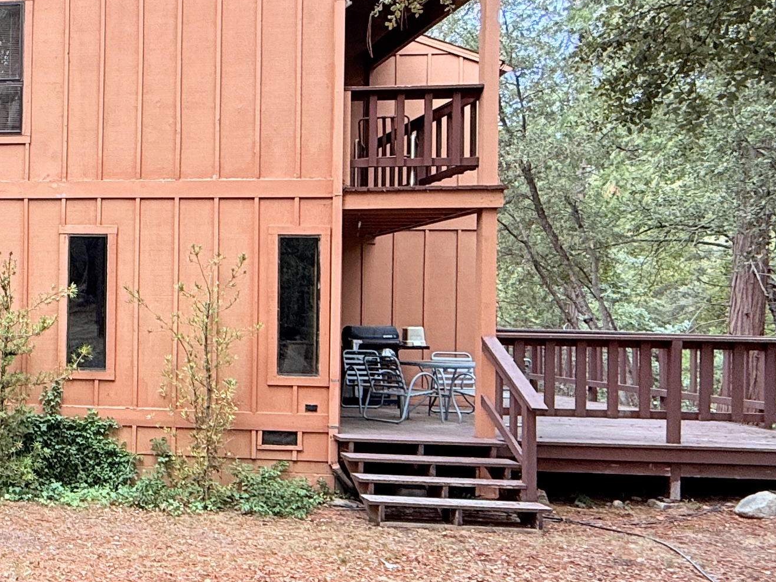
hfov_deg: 35.7
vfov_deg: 33.6
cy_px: 298
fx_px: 964
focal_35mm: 43
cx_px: -124
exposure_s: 1/113
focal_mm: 2.22
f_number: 2.2
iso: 64
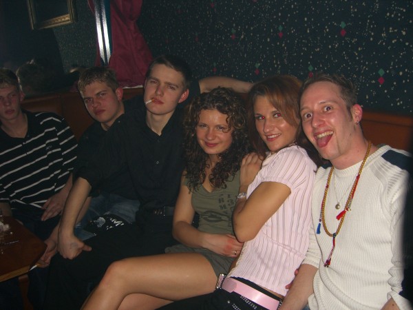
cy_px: 155
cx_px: 206
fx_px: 453
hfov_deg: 49.0
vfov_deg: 37.7
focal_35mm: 38
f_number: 2.8
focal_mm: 7.9
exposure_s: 1/60
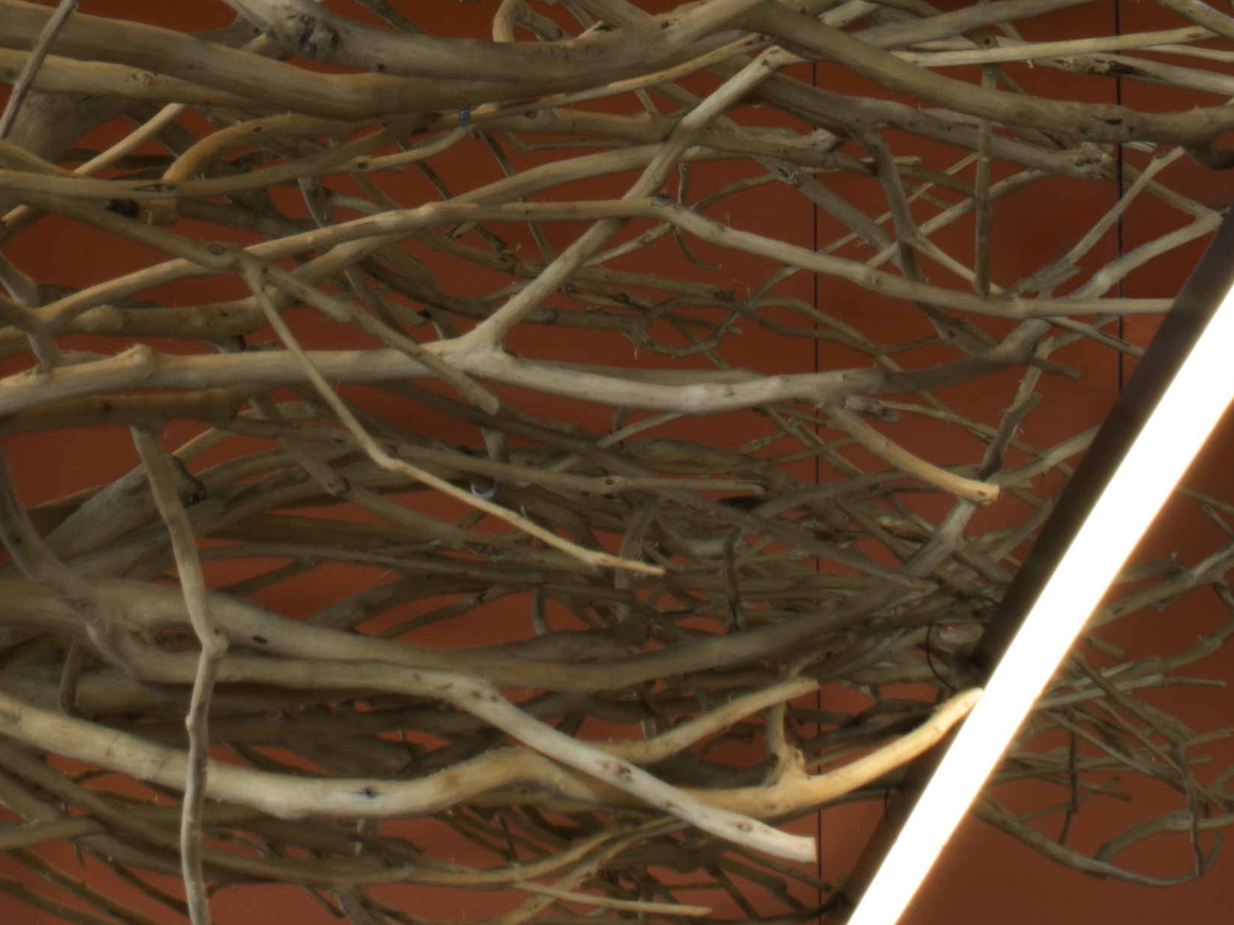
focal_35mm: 210
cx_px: 251
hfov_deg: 9.4
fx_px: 7486
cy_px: -420
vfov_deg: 7.0
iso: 50
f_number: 22
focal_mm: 45
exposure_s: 3.2
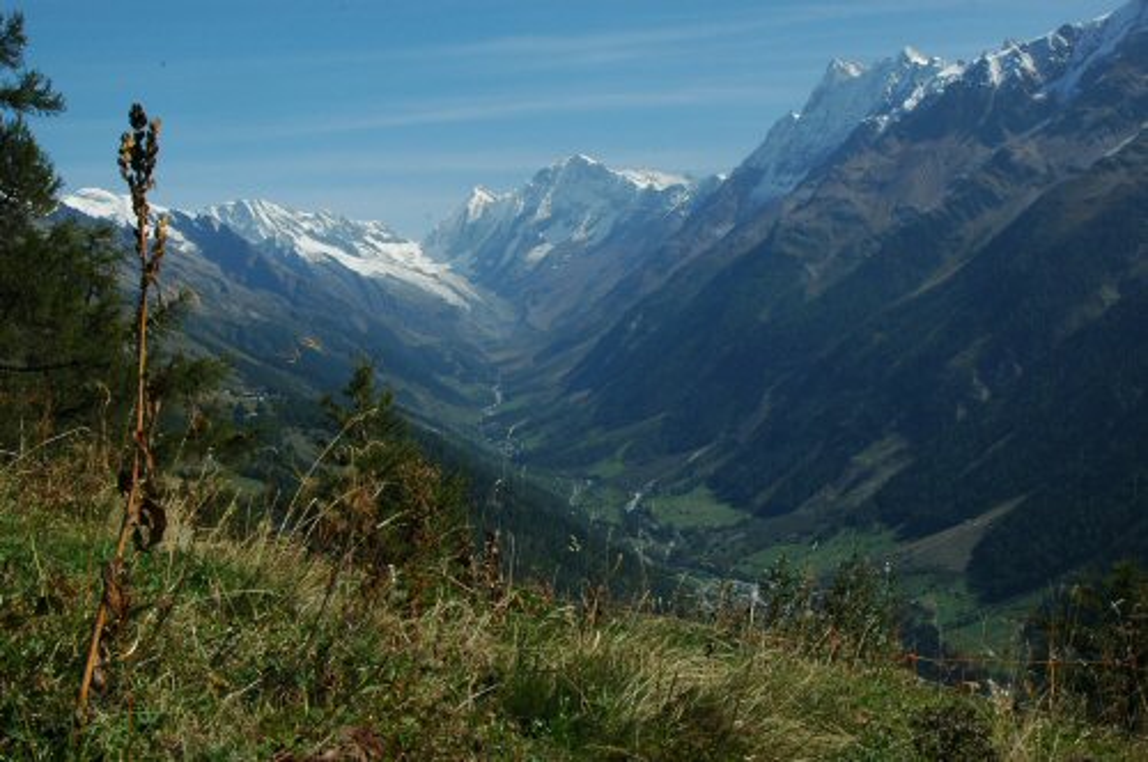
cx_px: 574
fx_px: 1672
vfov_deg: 25.7
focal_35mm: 52
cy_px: 381
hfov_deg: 37.9
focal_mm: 35
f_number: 16
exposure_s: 1/160
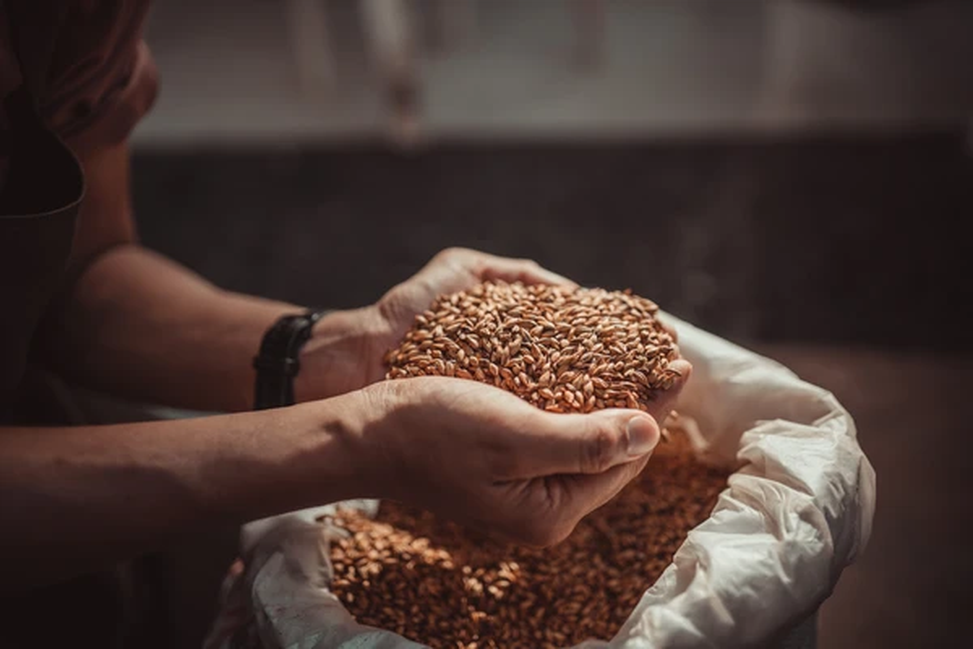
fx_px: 946
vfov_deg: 37.9
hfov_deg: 54.4
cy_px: 324
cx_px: 486
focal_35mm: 35
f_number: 2
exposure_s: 1/800
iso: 200
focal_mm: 35
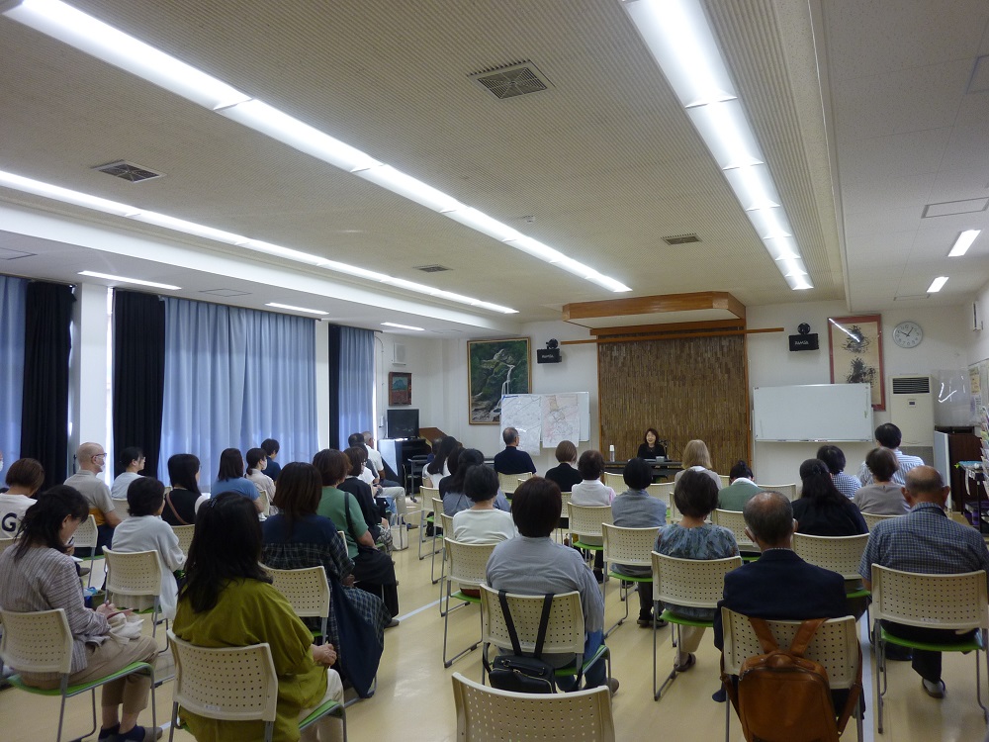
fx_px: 714
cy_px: 371
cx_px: 494
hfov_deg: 69.4
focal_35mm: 25
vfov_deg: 54.9
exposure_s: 1/30
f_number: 3.3
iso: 125
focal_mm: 4.5
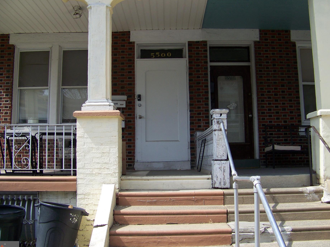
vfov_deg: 35.9
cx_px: 158
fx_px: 381
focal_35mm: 40
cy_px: 118
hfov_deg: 46.8
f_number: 2.8
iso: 64
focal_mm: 5.85
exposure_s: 1/800
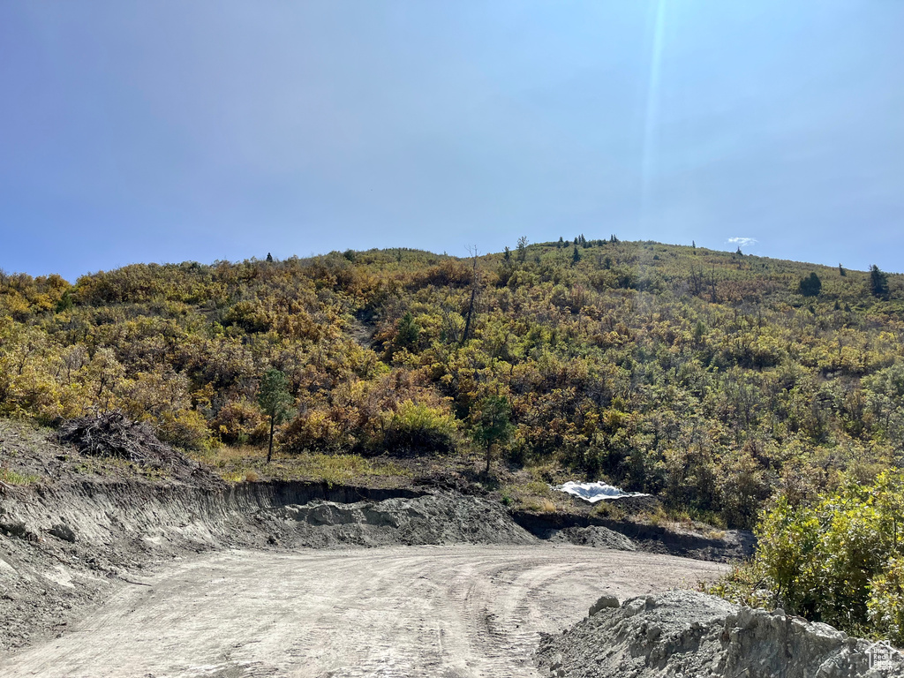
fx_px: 679
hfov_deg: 67.3
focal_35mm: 26
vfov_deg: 53.1
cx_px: 452
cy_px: 339
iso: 50
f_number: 1.6
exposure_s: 1/6173
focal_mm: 5.1
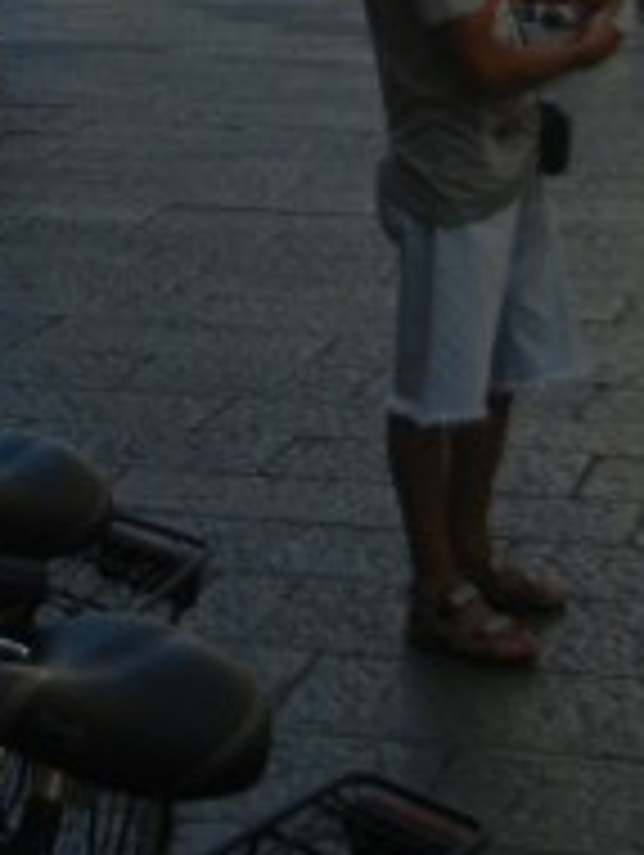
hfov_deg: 12.2
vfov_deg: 14.9
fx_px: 2995
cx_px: 185
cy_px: -486
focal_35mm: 121
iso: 160
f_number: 7
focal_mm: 5.4
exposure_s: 1/421
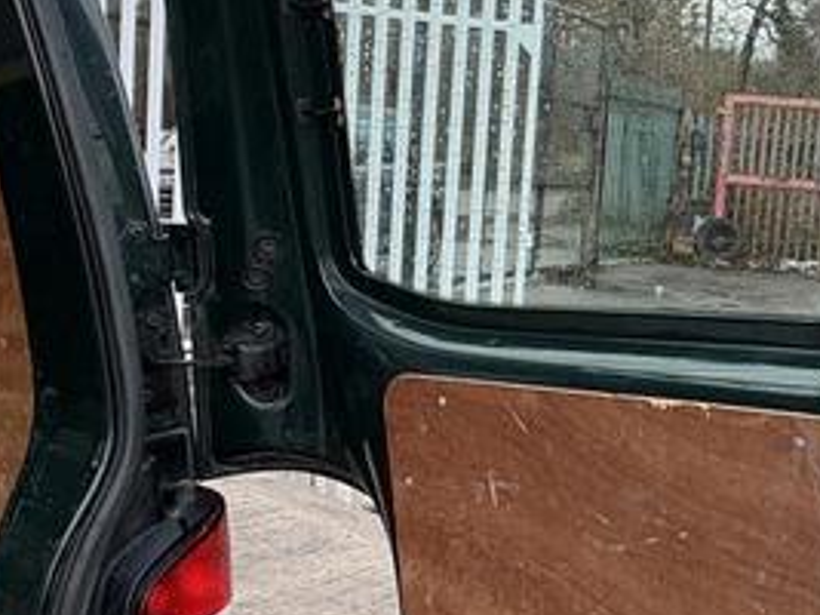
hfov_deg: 37.3
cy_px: 264
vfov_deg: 30.8
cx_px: 765
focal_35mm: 47
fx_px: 1113
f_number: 2.2
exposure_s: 1/105
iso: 50
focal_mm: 2.22
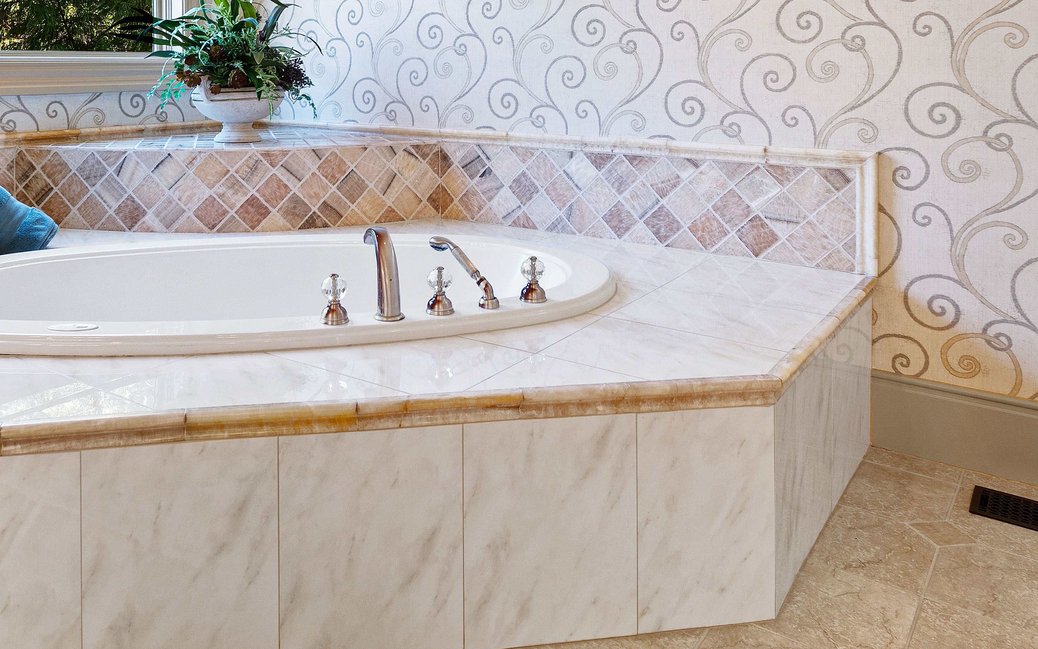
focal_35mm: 29
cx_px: 401
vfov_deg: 40.5
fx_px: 820
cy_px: 88
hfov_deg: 63.9
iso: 100
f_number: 8
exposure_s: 1/2
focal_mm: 10
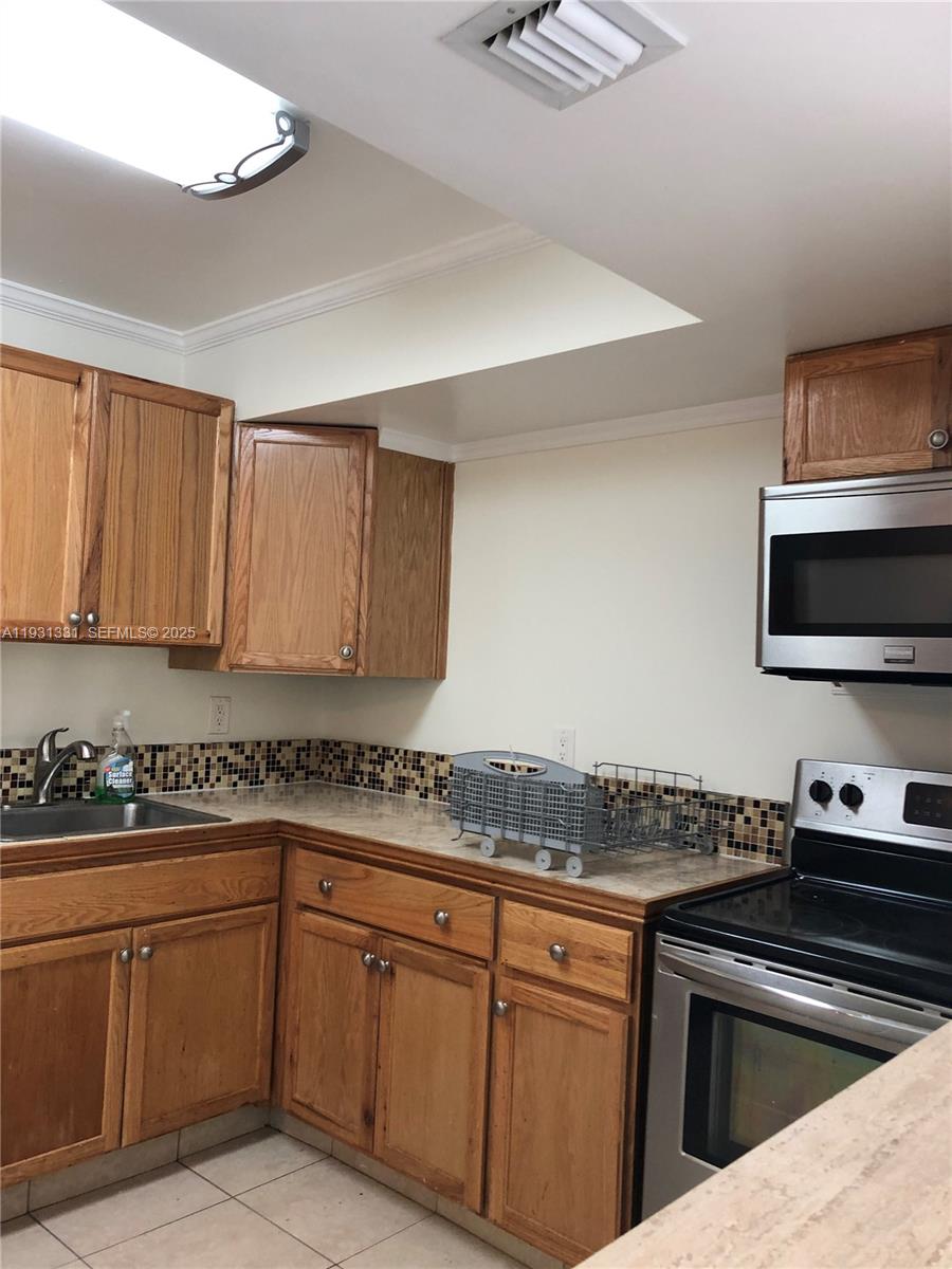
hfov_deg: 49.7
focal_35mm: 28
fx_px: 1027
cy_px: 634
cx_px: 476
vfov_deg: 63.4
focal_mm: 3.99
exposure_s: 1/24
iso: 40
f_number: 1.8
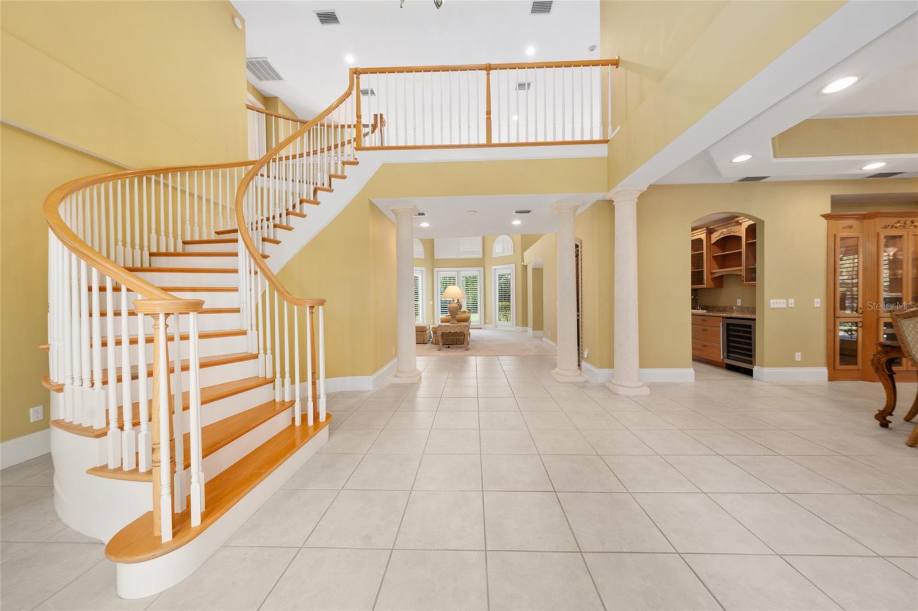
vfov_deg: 90.0
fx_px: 306
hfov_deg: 112.6
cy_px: 306
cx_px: 459
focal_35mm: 12
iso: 250
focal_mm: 12
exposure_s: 1/15
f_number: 7.1
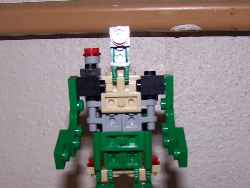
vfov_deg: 20.6
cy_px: 142
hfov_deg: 27.4
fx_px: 513
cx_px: 130
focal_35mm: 71
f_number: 2.8
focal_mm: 6.3
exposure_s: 1/60
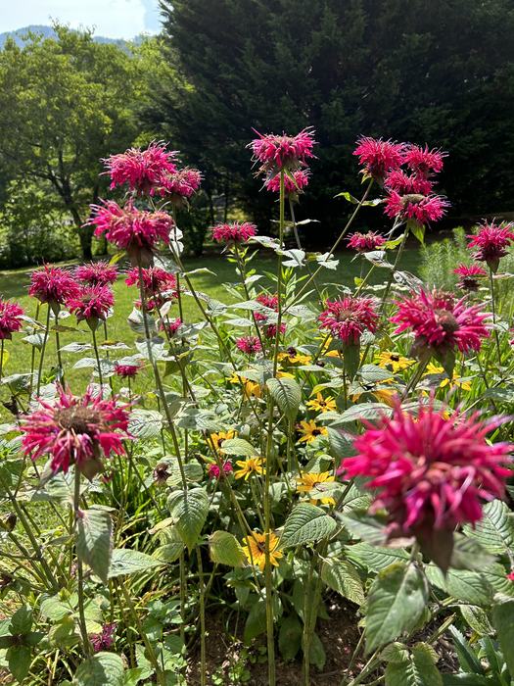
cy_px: 343
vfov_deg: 67.3
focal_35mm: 26
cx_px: 257
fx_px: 515
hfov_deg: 53.1
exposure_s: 1/1808
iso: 50
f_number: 1.5
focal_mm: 5.7
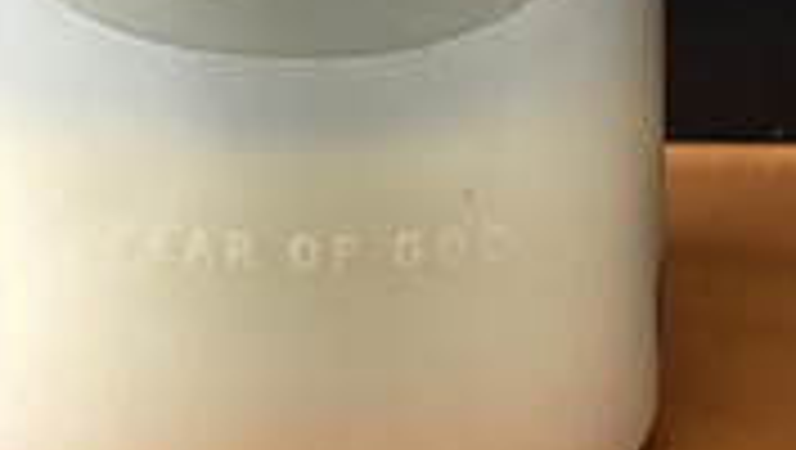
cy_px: 184
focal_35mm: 160
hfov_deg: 13.3
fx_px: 3381
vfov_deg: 7.6
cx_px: 693
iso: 80
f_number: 1.8
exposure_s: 1/100
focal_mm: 4.25
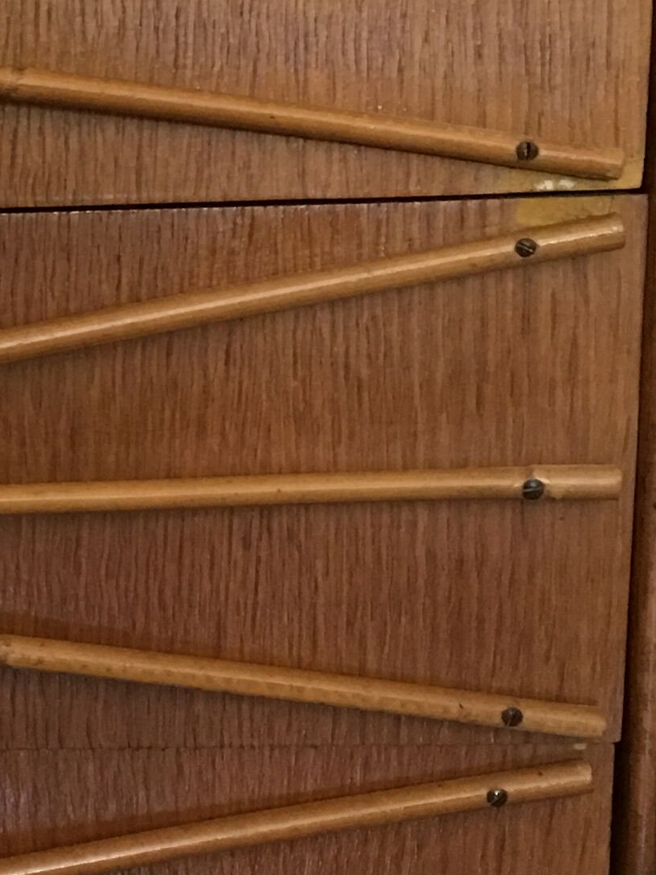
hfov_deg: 12.9
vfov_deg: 18.4
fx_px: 2703
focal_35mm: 107
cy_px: 454
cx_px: -421
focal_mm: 4.15
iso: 80
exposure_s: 1/10
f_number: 2.2
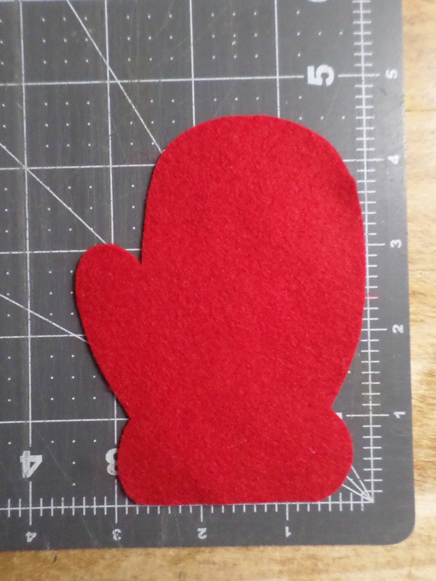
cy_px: 290
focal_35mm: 25
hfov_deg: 54.9
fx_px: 420
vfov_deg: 69.4
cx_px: 218
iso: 480
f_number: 2.5
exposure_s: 1/30
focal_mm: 4.5
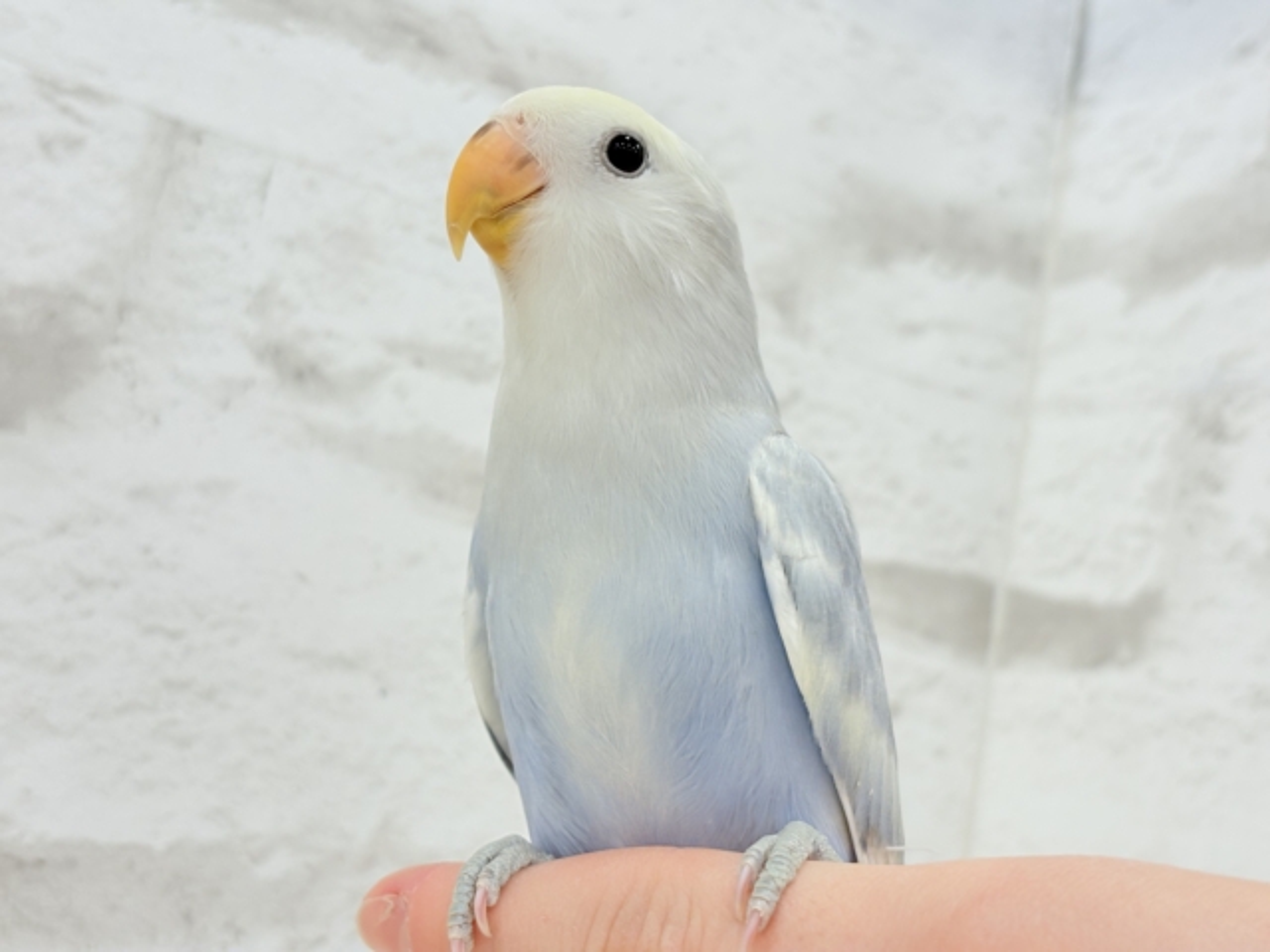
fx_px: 1908
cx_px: 635
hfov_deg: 36.8
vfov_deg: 28.0
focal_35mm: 52
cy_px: 476
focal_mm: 5.96
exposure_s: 1/100
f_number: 1.6
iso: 80
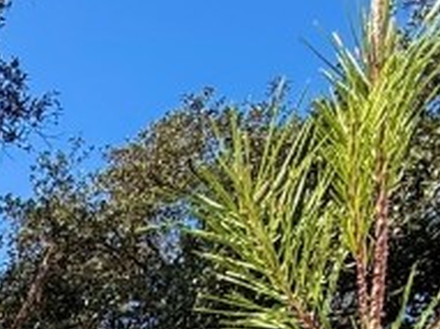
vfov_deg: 14.7
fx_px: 953
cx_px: -323
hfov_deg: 20.0
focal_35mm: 75
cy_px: 727
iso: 50
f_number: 2.2
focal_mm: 2.22
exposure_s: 1/451
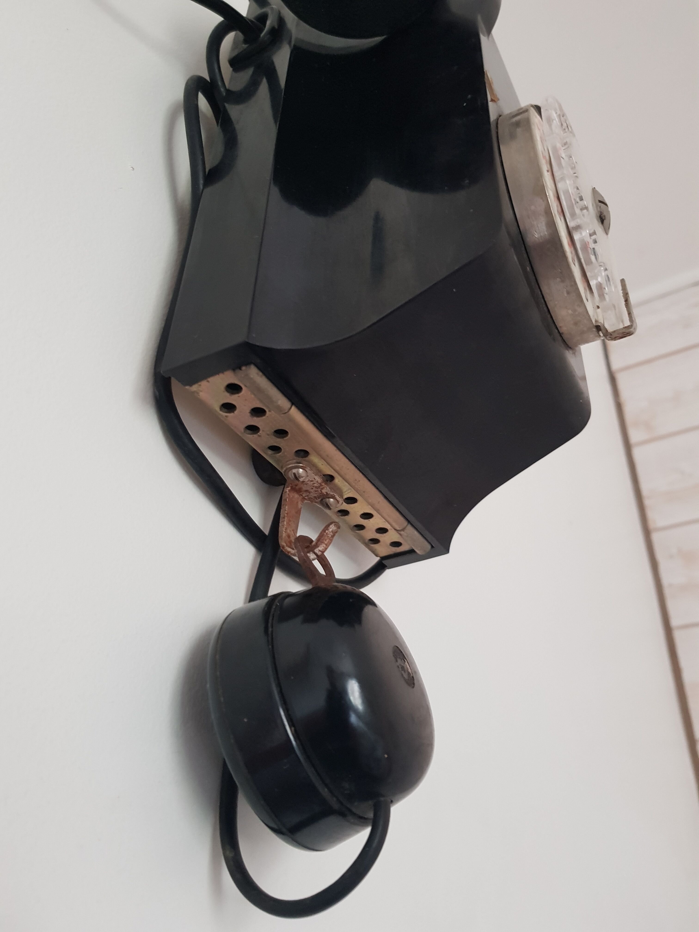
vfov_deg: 67.3
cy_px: 466
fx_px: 700
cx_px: 350
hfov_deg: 53.1
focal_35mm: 26
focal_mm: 4.3
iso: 200
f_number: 1.7
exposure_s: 1/19
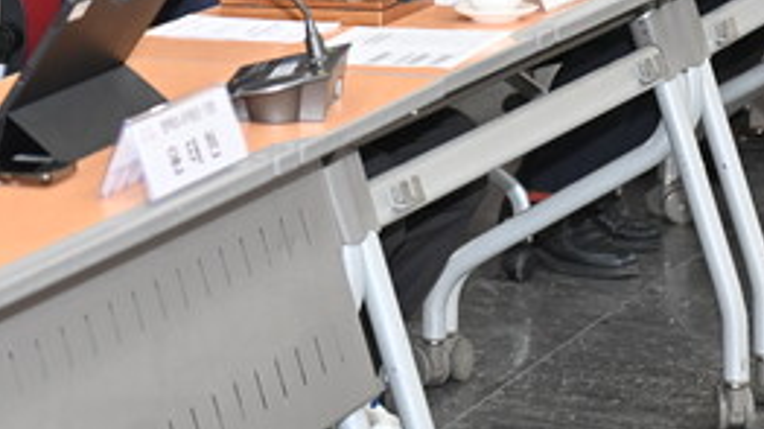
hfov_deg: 10.4
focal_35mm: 207
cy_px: -250
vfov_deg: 5.8
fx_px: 4191
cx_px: 230
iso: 800
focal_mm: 70
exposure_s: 1/60
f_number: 3.5
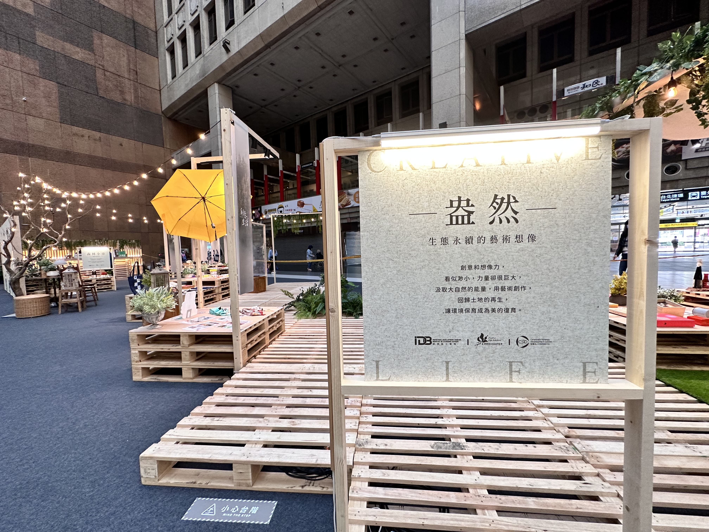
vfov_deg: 85.7
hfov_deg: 102.1
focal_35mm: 14
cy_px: 266
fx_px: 287
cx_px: 354
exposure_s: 1/60
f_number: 2.2
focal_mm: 2.22
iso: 160
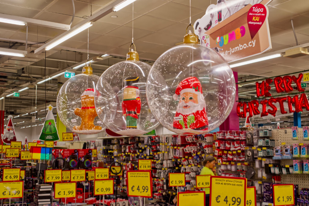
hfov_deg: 41.1
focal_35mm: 48
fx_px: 412
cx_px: 154
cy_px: 103
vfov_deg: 28.1
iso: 400
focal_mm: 32
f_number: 6.3
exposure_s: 1/160
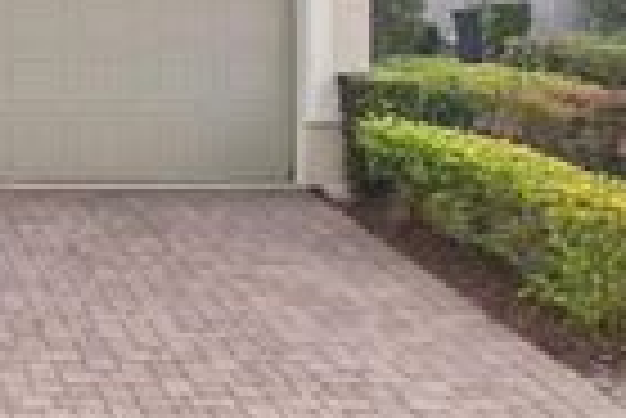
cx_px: -230
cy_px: -97
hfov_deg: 22.4
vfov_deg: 16.5
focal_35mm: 79
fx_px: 1375
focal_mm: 8.4
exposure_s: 1/640
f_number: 2.8
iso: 400
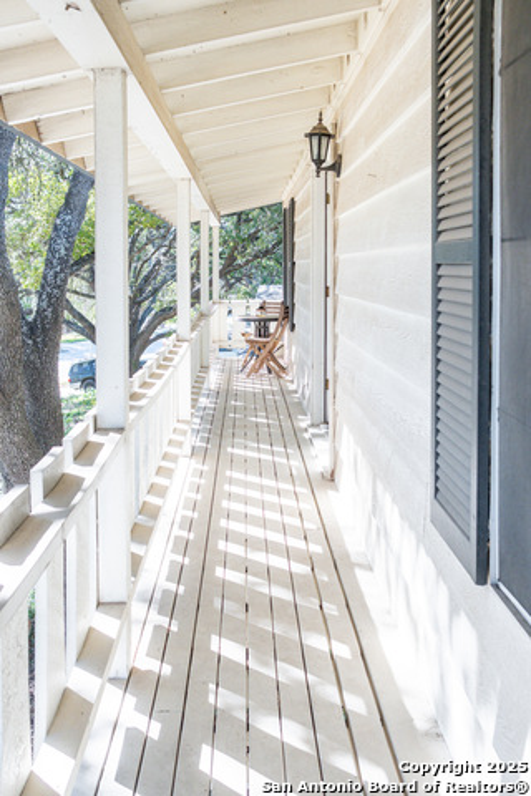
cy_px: 398
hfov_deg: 37.9
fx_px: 774
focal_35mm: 35
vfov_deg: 54.4
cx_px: 266
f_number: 5
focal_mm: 23
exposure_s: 1/500
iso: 1250
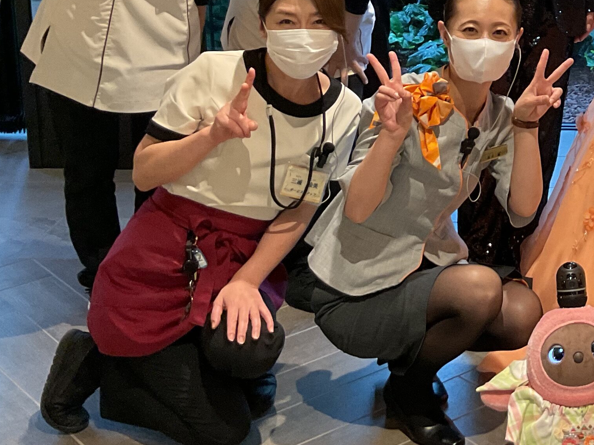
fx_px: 1321
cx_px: 683
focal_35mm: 77
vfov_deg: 18.7
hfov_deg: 23.5
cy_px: 11
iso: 100
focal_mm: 3
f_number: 1.8
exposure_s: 1/50
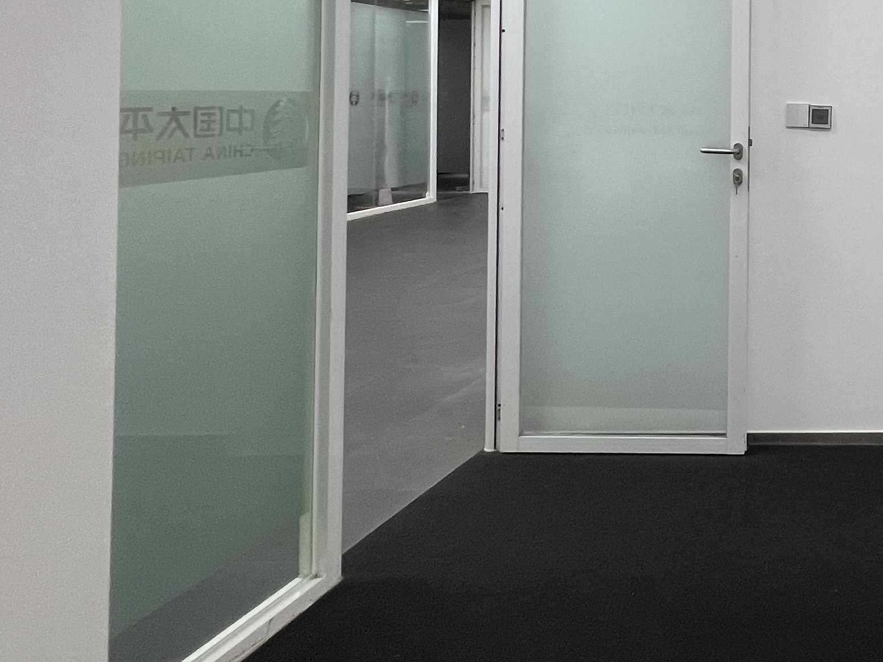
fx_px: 867
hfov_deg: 41.8
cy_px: 74
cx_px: 988
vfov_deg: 39.0
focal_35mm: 34
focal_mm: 1.57
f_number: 1.8
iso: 125
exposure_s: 1/100
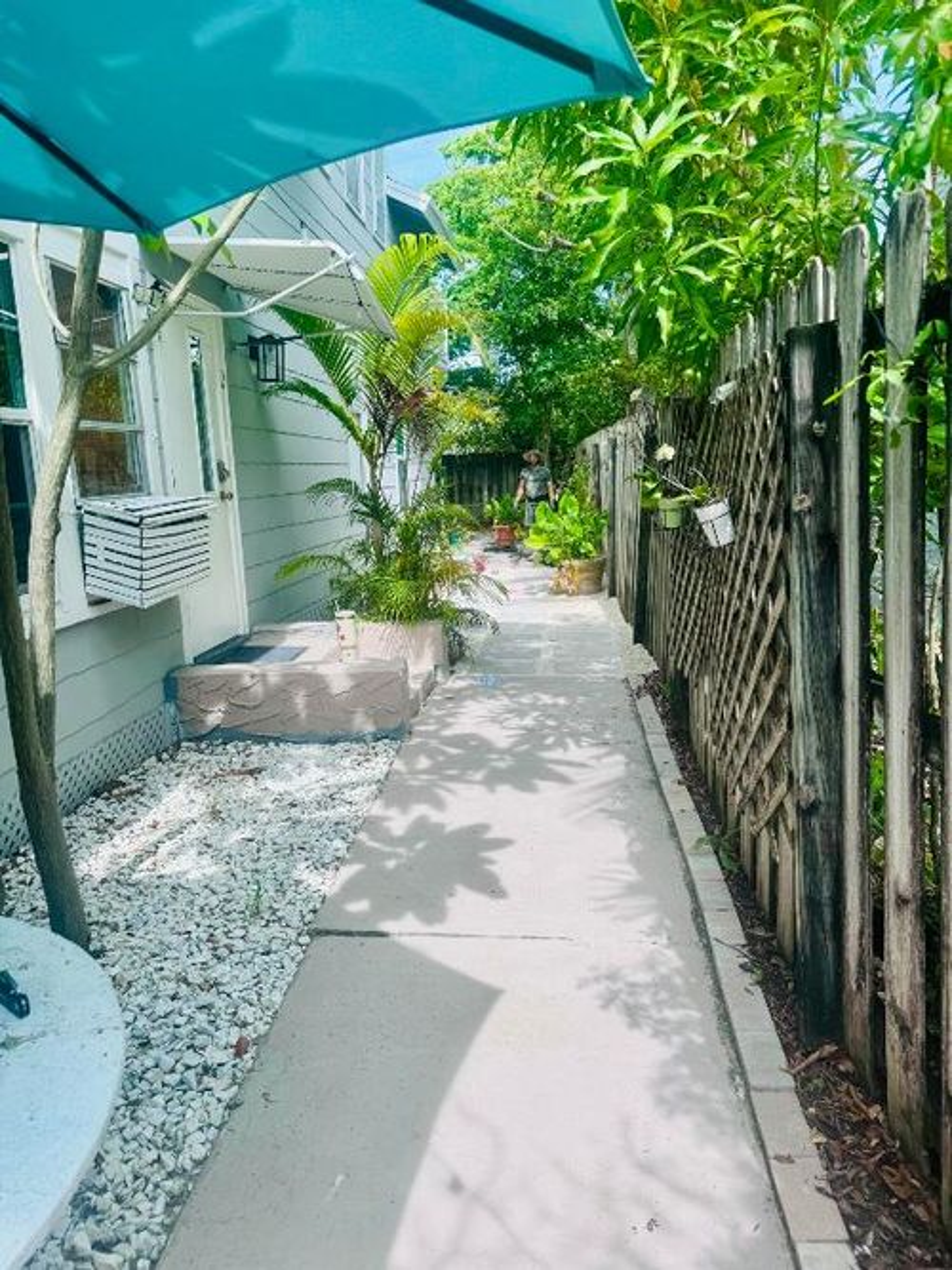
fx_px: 880
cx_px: 476
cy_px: 635
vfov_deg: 71.6
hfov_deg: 56.8
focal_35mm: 24
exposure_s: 1/1597
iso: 80
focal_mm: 6.86
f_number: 1.78
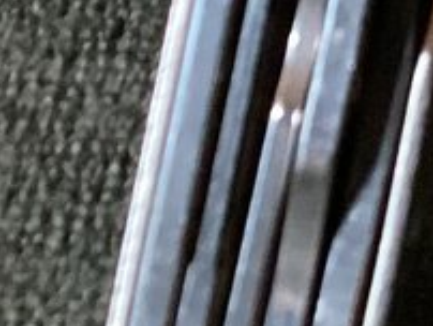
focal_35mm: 232
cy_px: -572
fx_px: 2905
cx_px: 726
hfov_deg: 8.3
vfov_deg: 6.0
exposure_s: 1/40
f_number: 2.4
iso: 400
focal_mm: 3.3
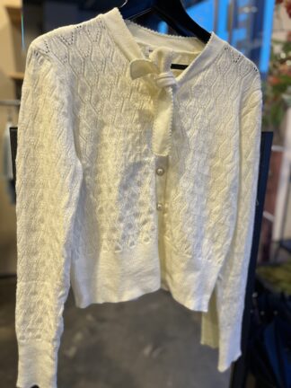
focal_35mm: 26
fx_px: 291
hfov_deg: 53.1
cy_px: 194
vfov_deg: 67.3
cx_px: 146
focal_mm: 5.1
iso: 80
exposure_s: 1/50
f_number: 1.6
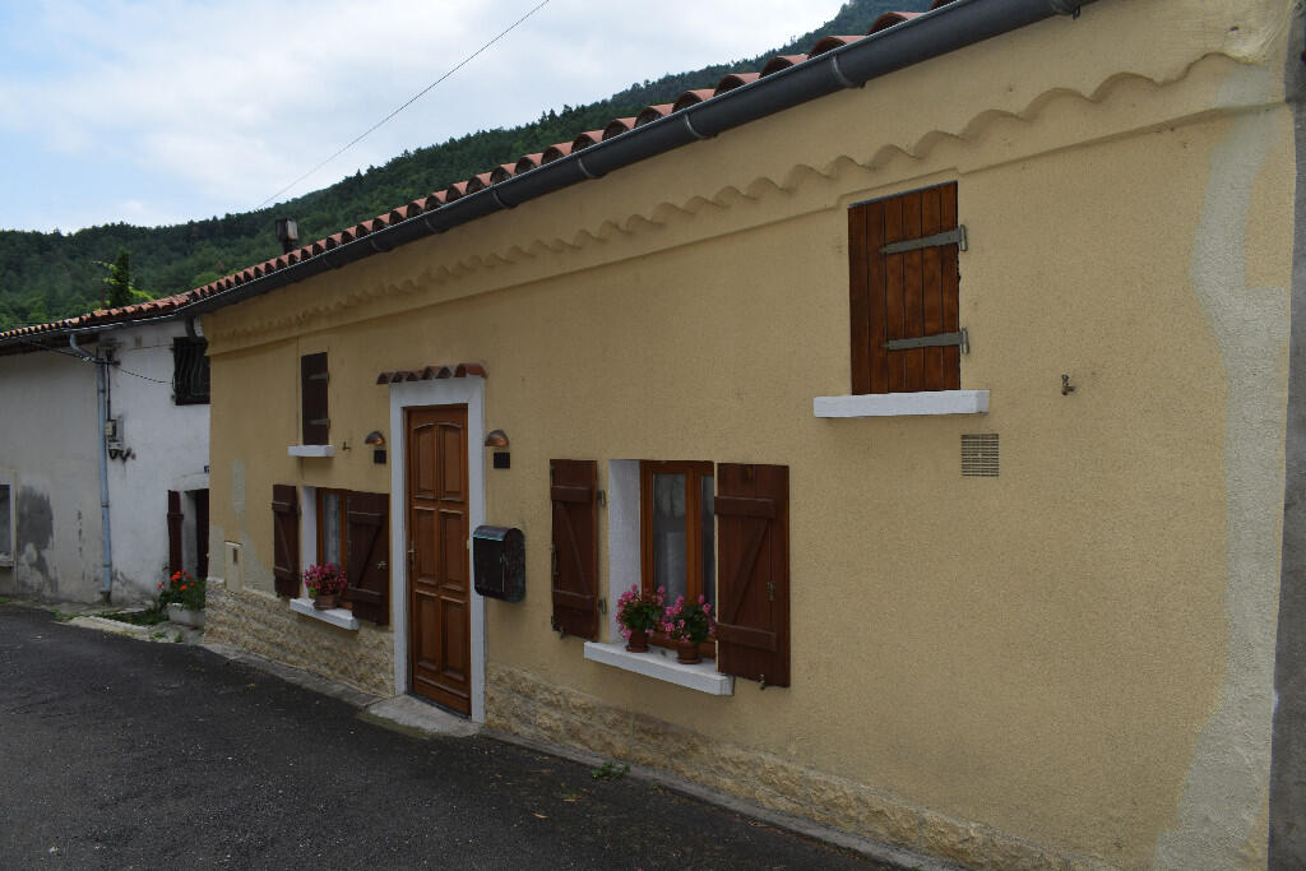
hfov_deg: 67.4
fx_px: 980
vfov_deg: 47.9
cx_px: 653
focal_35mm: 27
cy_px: 436
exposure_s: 1/200
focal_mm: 18
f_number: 9
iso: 100
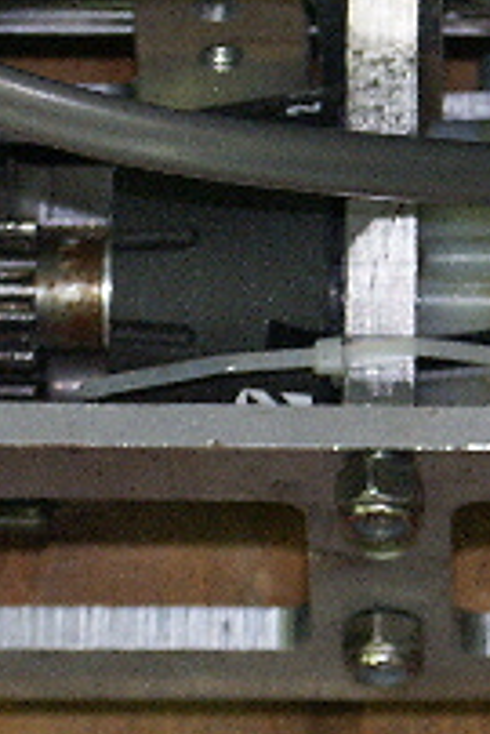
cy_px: 294
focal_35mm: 353
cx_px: 113
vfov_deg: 5.8
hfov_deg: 3.9
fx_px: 7194
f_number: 3.5
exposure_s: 1/45
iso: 200
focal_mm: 26.64
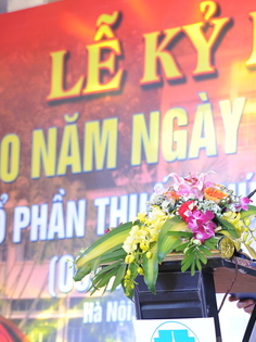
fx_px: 1066
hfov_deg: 13.5
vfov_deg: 18.2
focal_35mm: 108
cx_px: 249
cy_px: 207
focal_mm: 52
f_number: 4
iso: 800
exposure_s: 1/200
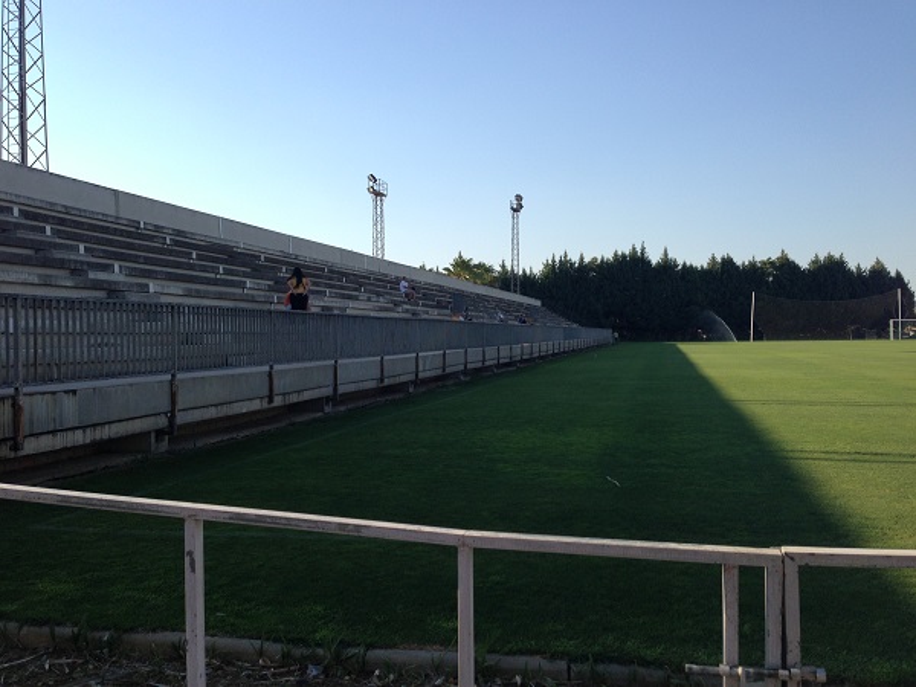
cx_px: 458
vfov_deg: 42.9
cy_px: 344
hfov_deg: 55.4
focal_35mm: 33
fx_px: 873
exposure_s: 1/847
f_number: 2.4
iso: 50
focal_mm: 4.13
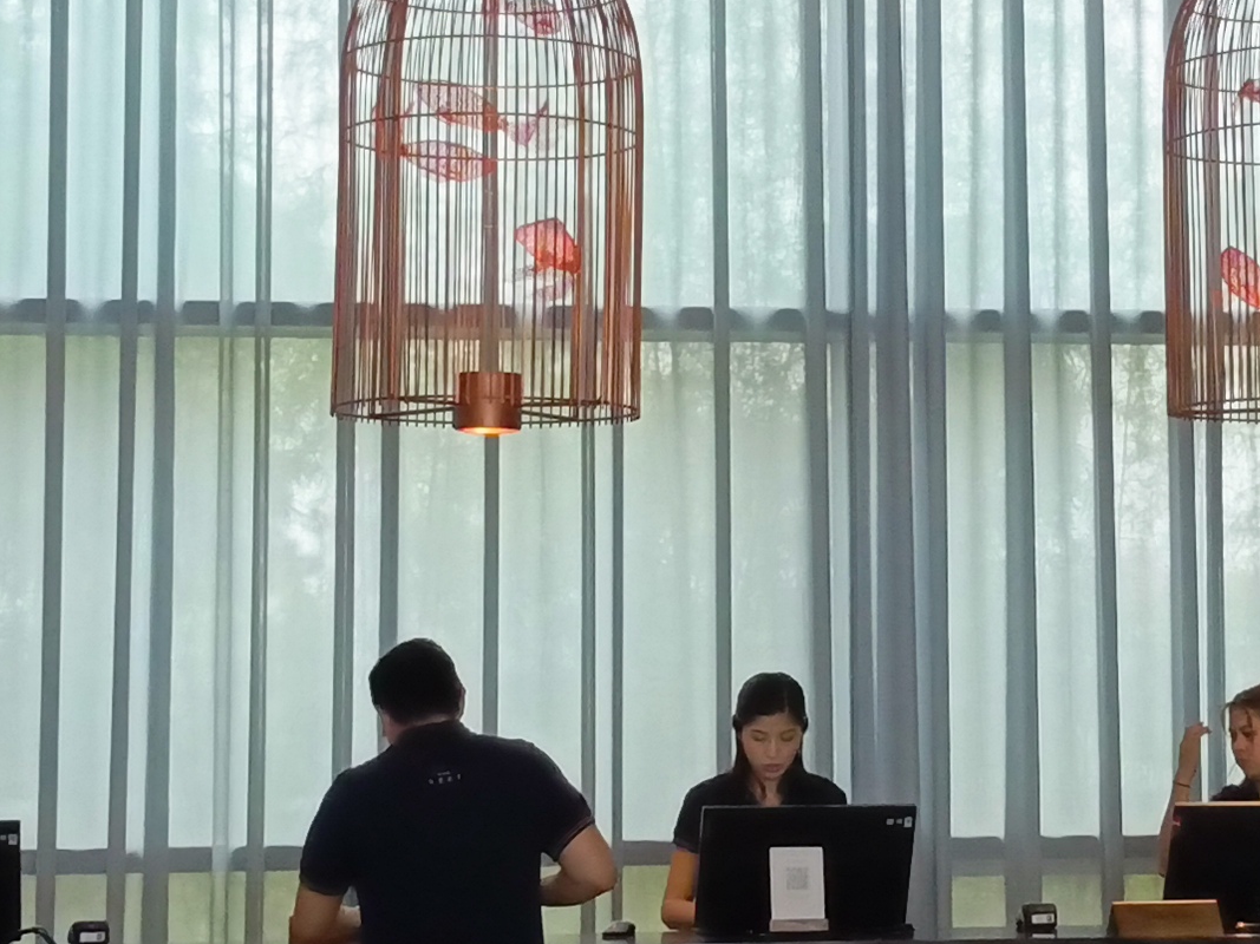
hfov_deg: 18.1
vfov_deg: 13.7
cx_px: 887
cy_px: 295
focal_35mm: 108
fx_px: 3931
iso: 493
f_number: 1.7
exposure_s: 1/120
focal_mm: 5.25
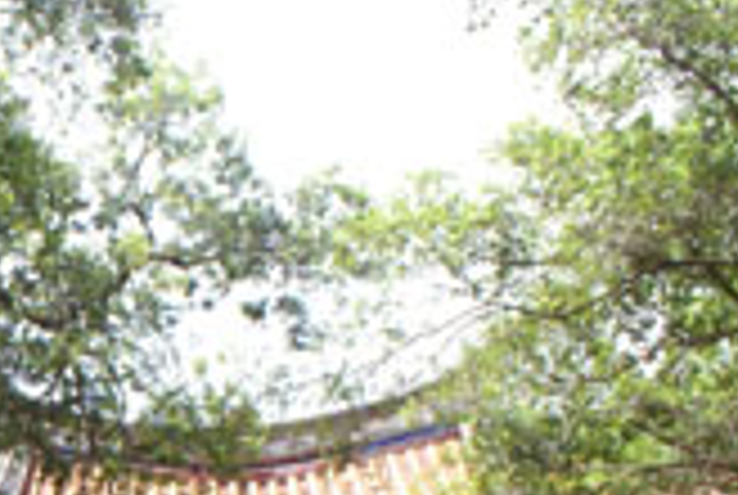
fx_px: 1520
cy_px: 583
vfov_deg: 17.7
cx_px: -202
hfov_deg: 24.2
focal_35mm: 74
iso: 100
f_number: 8
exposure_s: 1/60
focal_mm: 18
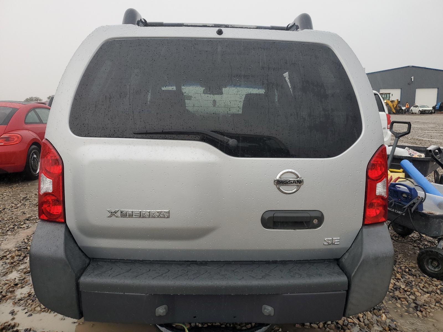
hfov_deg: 67.3
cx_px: 222
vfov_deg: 53.1
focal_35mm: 26
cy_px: 166
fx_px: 333
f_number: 1.5
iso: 50
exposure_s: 1/145
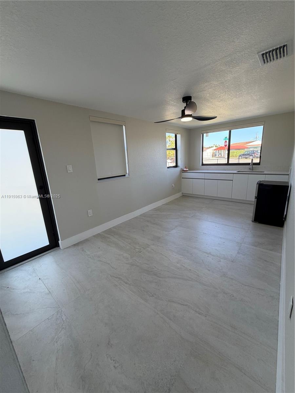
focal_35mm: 14
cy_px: 196
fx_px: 159
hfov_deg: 85.7
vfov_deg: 102.1
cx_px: 148
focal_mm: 2.22
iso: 100
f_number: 2.2
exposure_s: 1/120
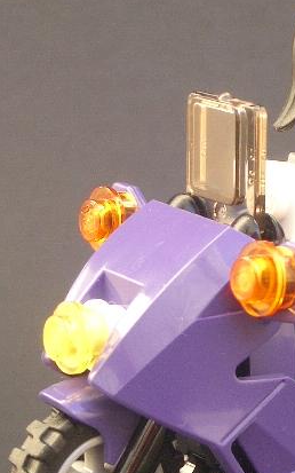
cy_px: 353
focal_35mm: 163
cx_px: 237
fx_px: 2097
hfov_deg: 8.0
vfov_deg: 12.8
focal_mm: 10.2
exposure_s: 1/100
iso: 100
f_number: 3.5
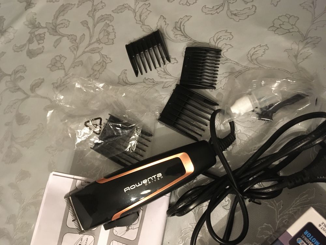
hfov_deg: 61.7
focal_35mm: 29
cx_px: 163
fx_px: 273
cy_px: 122
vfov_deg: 48.2
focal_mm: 4.15
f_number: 2.2
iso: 400
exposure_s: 1/17
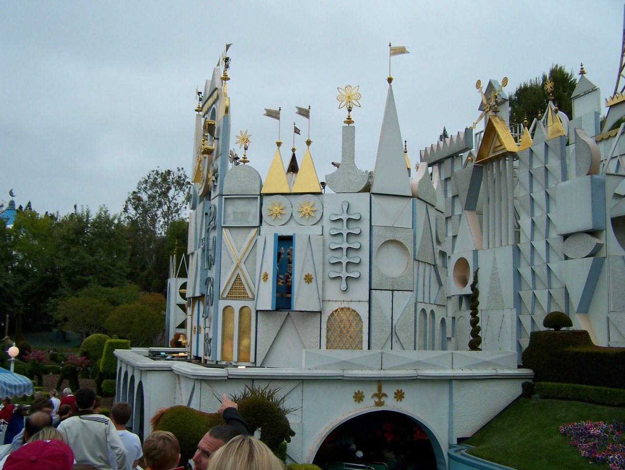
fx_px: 686
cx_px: 312
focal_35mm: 38
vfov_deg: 37.7
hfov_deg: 49.0
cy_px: 235
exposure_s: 1/640
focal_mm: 6.3
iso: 80
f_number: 2.8
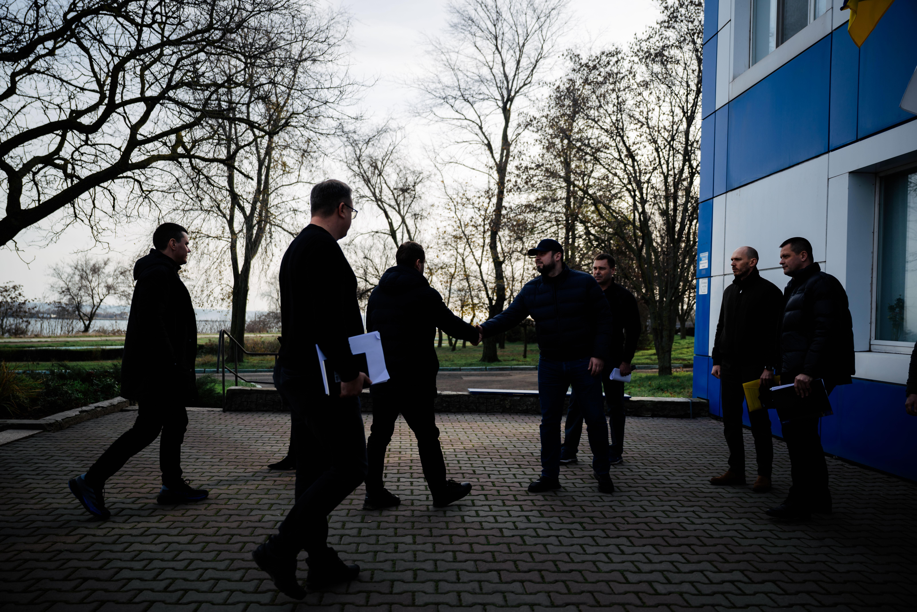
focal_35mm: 30
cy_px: 306
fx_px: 764
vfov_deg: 43.6
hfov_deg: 61.9
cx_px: 458
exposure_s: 1/400
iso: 64
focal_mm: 30
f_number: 2.8
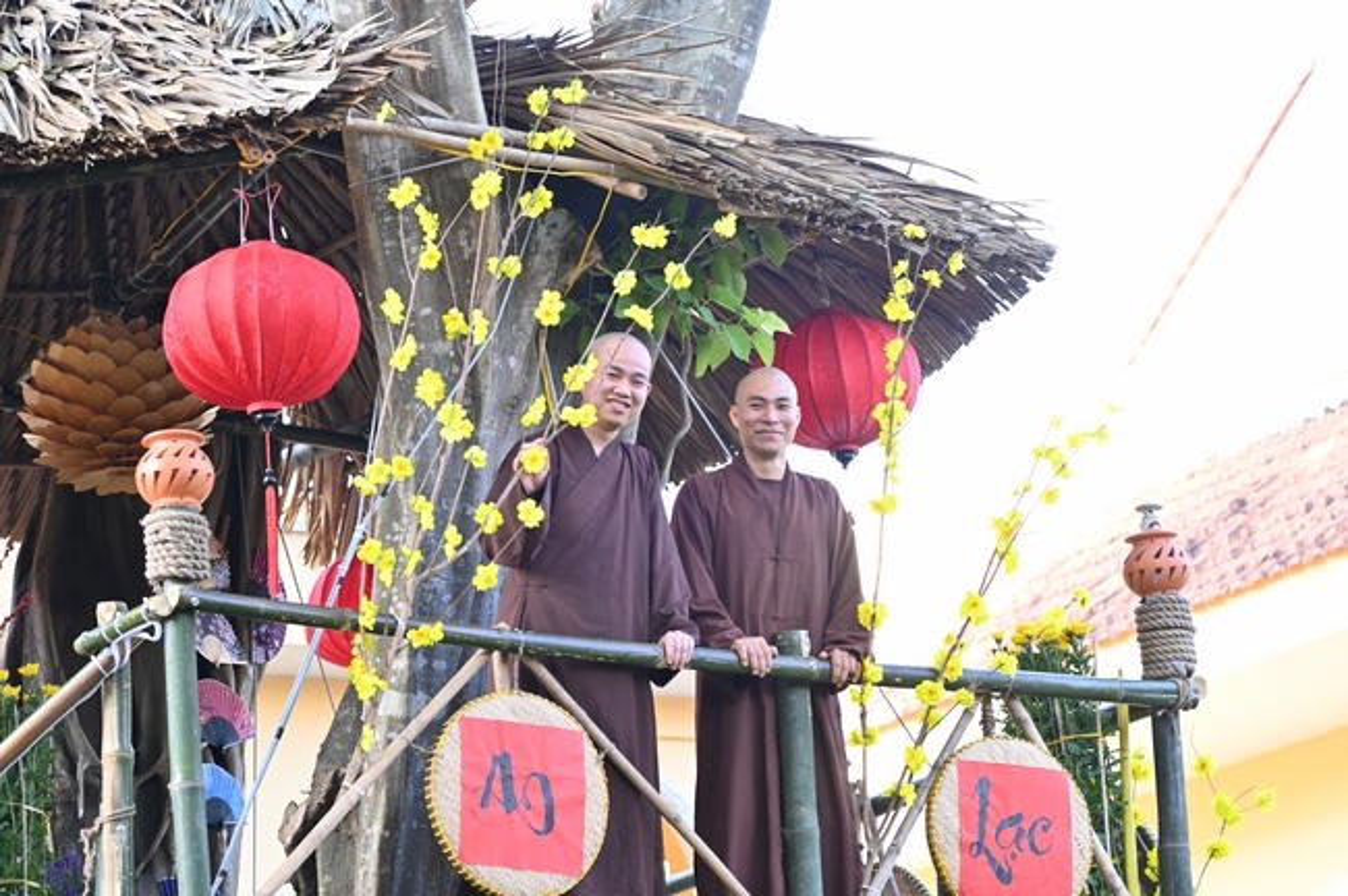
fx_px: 4489
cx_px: 674
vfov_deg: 11.4
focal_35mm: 120
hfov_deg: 17.1
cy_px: 448
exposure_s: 1/40
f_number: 5
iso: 200
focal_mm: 120
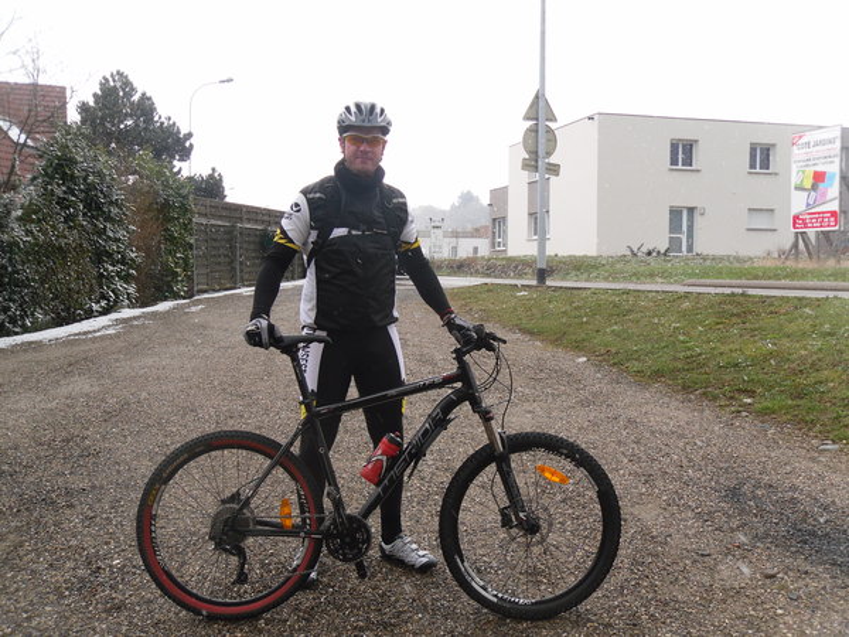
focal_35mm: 35
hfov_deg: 52.6
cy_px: 318
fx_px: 858
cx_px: 424
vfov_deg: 40.7
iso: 80
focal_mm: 6.3
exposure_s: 1/112
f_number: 3.5
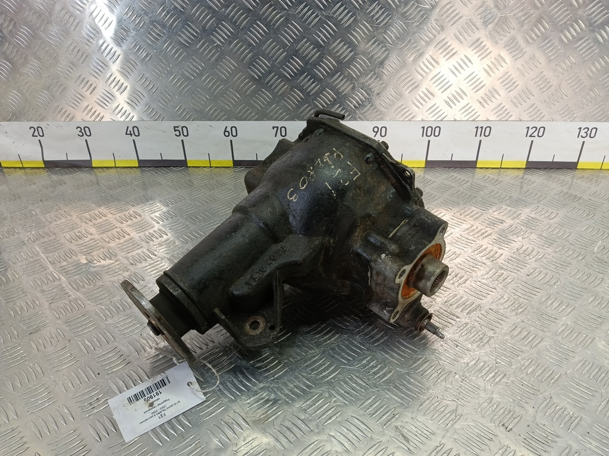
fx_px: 405
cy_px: 228
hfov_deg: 73.9
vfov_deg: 58.9
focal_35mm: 23
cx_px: 304
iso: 96
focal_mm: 4.11
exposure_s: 1/50
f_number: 1.6
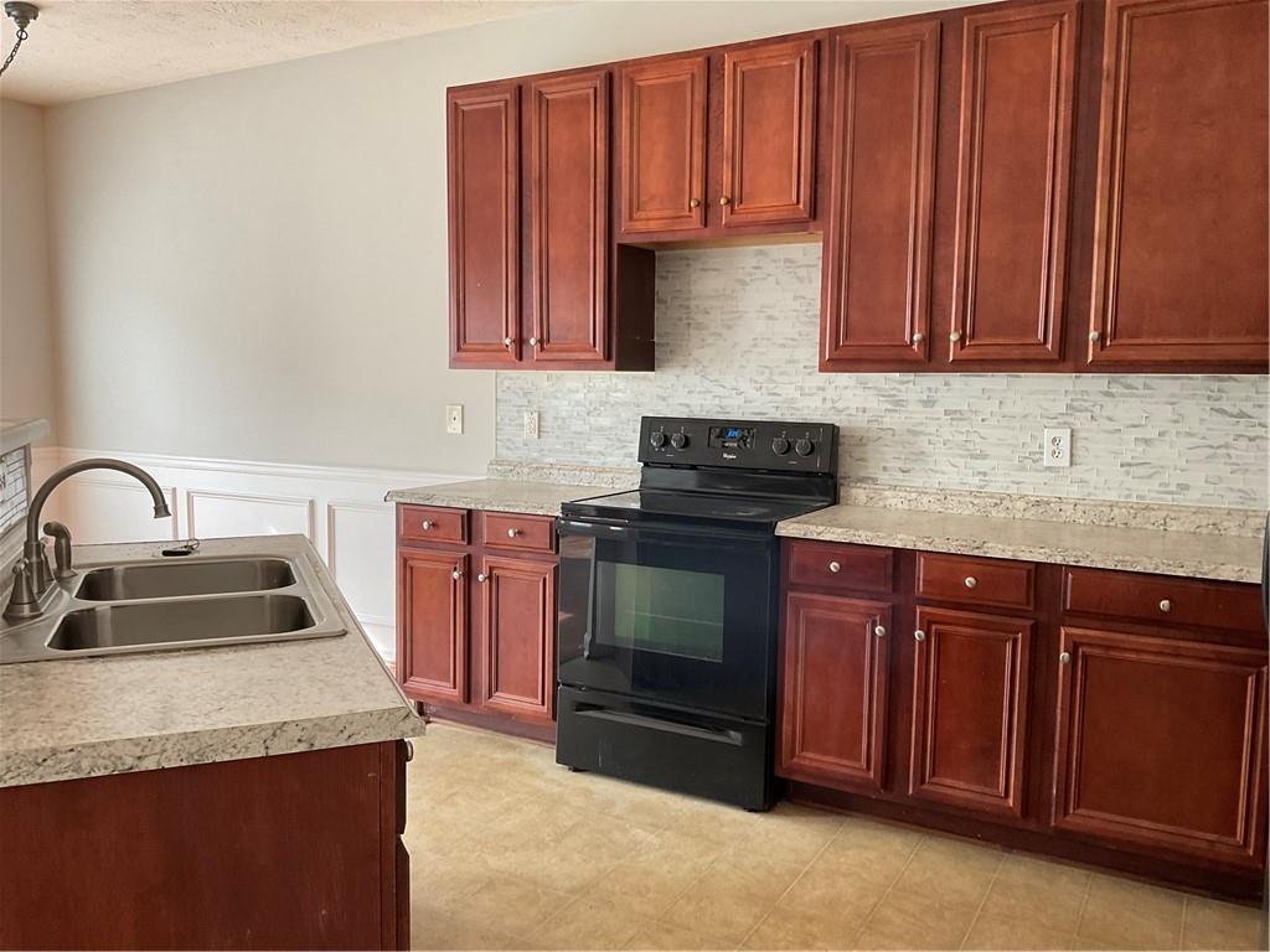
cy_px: 476
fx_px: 1064
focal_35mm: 29
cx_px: 635
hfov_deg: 61.7
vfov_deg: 48.2
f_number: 1.8
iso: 64
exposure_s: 1/122
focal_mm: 3
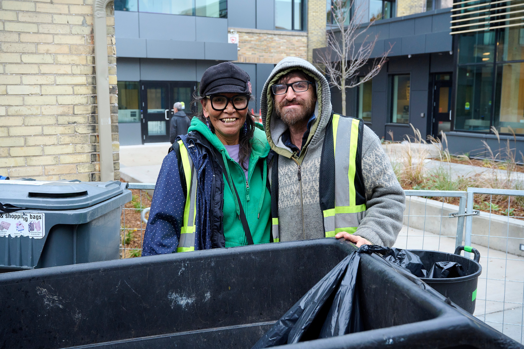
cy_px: 174
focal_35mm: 37
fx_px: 539
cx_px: 262
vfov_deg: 35.9
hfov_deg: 51.9
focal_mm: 37
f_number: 5.6
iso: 1600
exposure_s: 1/125
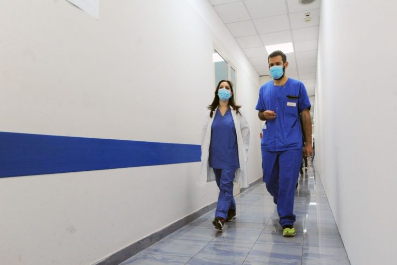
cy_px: 132
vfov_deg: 61.9
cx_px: 198
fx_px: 221
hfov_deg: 84.0
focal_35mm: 20
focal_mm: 20
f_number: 5.6
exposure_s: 1/250
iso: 3200
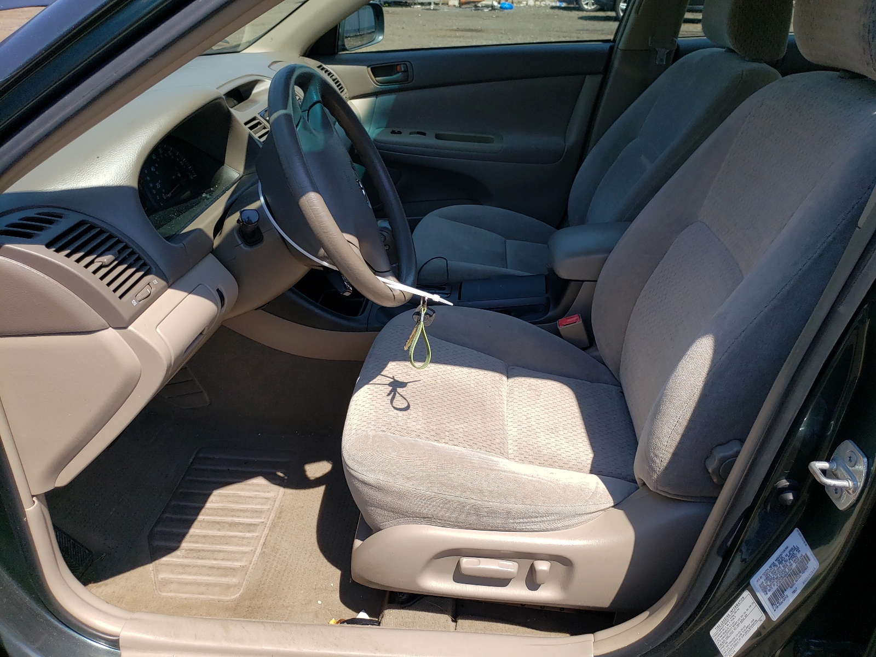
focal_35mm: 26
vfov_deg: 53.1
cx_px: 438
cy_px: 328
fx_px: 658
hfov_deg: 67.3
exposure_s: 1/2000
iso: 50
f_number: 1.5
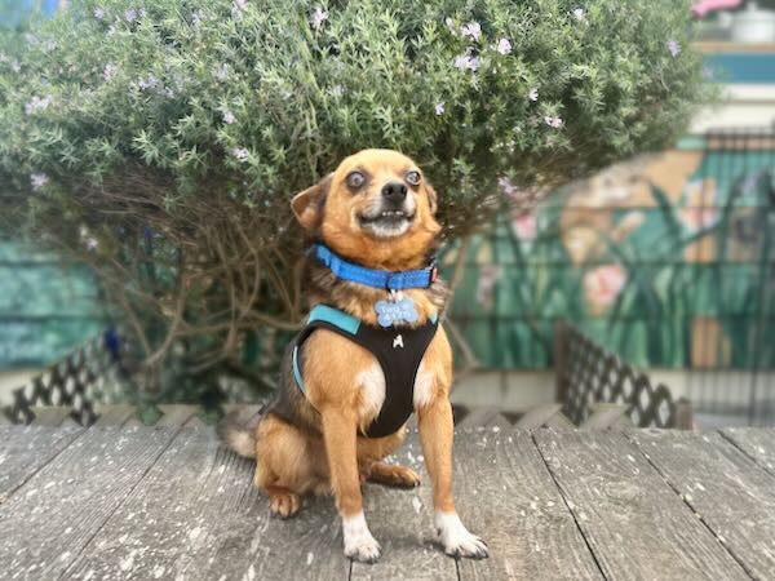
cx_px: 388
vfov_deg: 56.8
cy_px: 290
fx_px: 537
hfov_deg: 71.6
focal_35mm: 24
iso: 80
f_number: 1.78
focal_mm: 6.86
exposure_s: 1/549
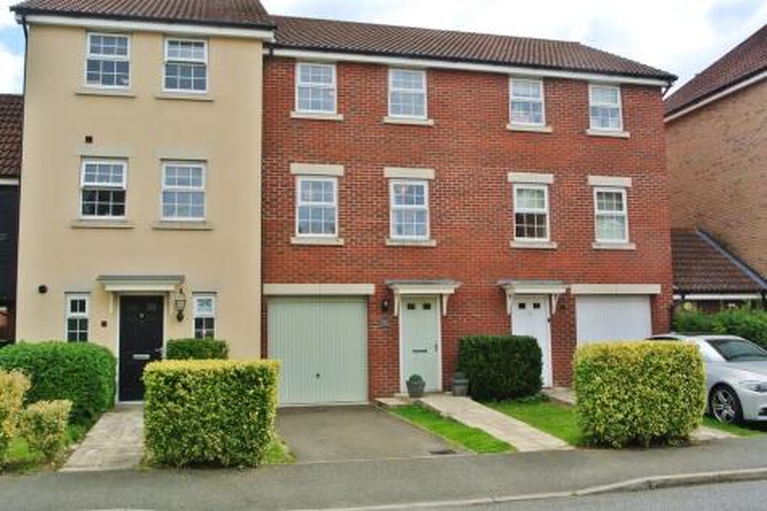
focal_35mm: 34
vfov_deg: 38.9
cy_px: 256
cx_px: 384
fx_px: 724
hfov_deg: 55.8
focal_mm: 12.7
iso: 100
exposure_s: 1/60
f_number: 10
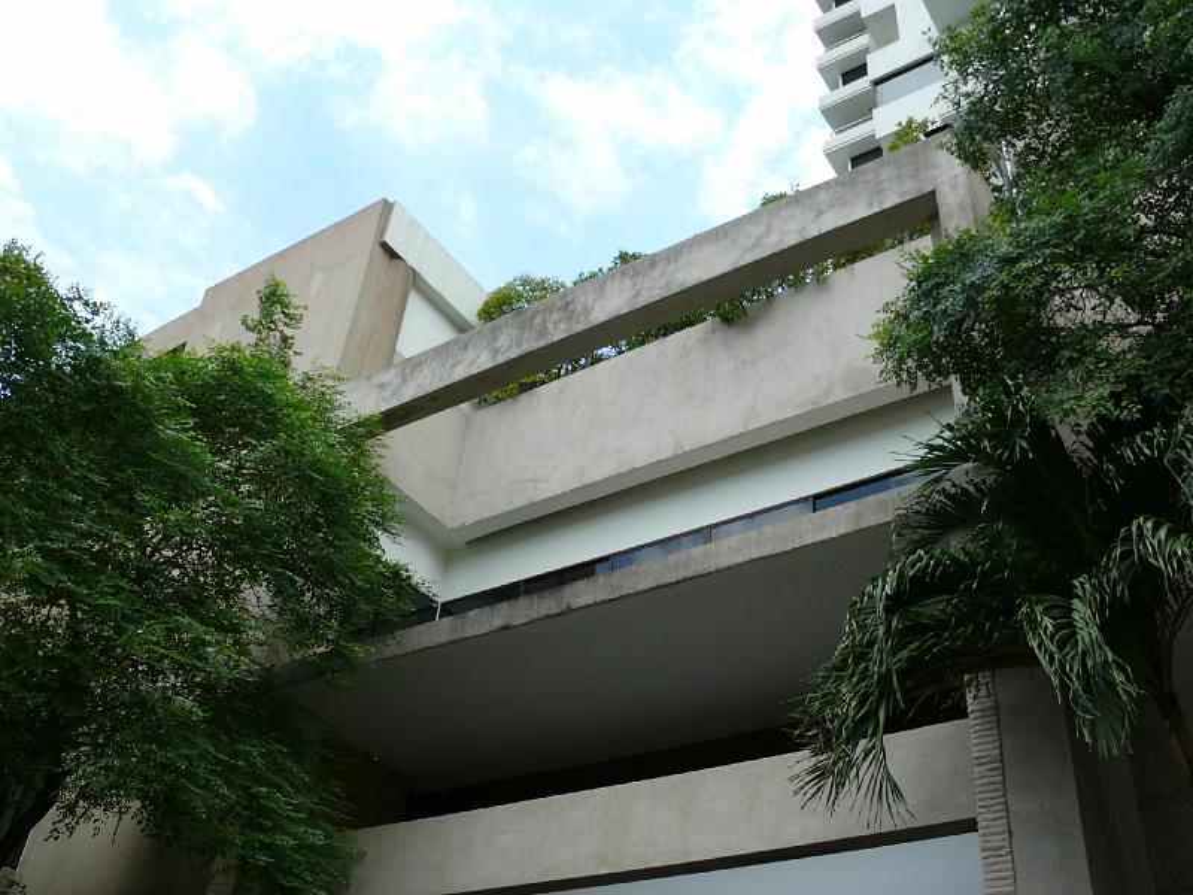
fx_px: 1206
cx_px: 596
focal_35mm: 35
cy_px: 448
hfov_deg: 52.6
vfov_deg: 40.7
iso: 100
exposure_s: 1/400
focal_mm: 7.4
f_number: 4
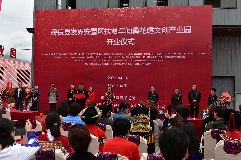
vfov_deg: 30.5
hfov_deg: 44.5
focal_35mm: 44
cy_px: 80
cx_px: 120
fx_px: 295
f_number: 7.1
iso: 80
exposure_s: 1/160
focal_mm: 44
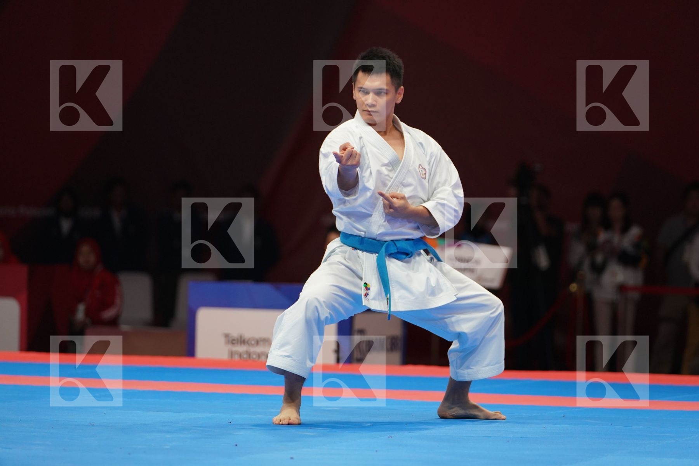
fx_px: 4543
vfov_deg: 5.9
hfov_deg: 8.8
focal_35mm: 234
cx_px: 350
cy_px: 233
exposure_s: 1/500
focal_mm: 234
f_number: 4
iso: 2000
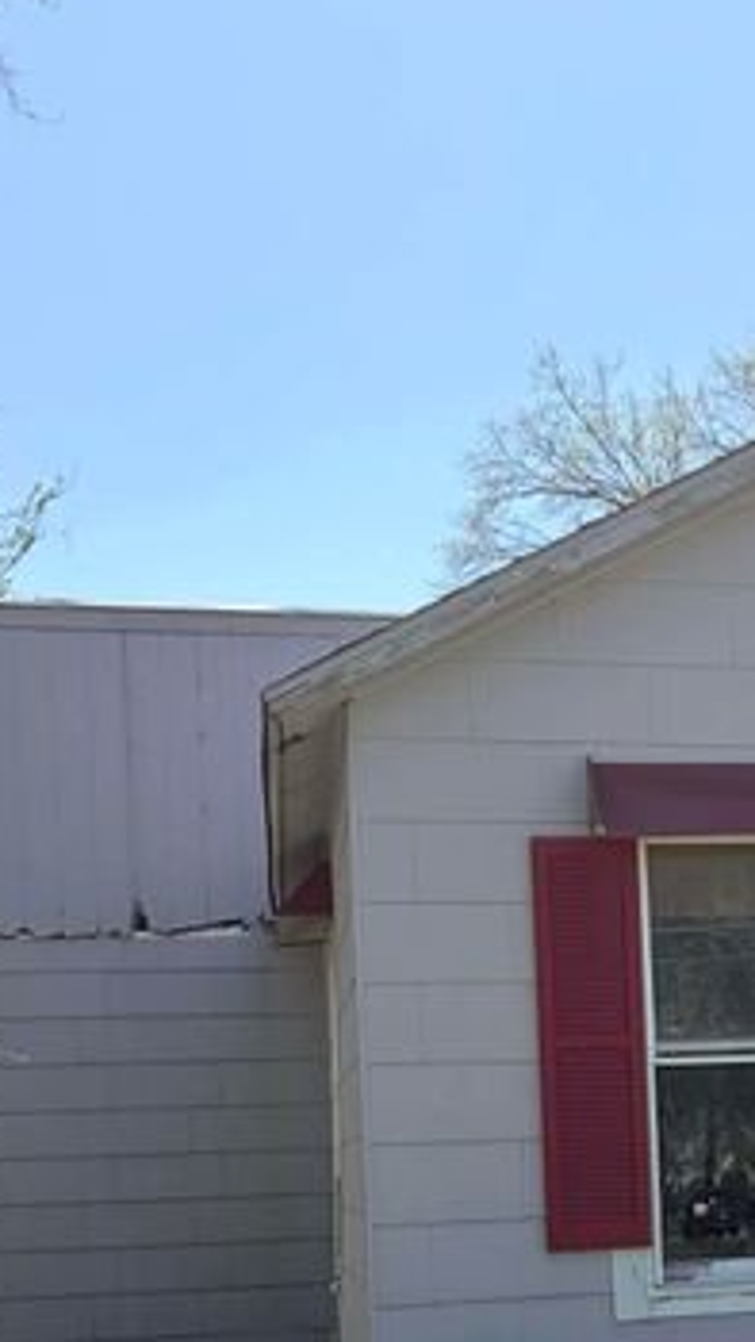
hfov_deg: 21.5
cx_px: 747
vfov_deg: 36.3
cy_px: 1183
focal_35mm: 54
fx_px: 1921
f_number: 1.6
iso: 50
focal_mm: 5.96
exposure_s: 1/1848
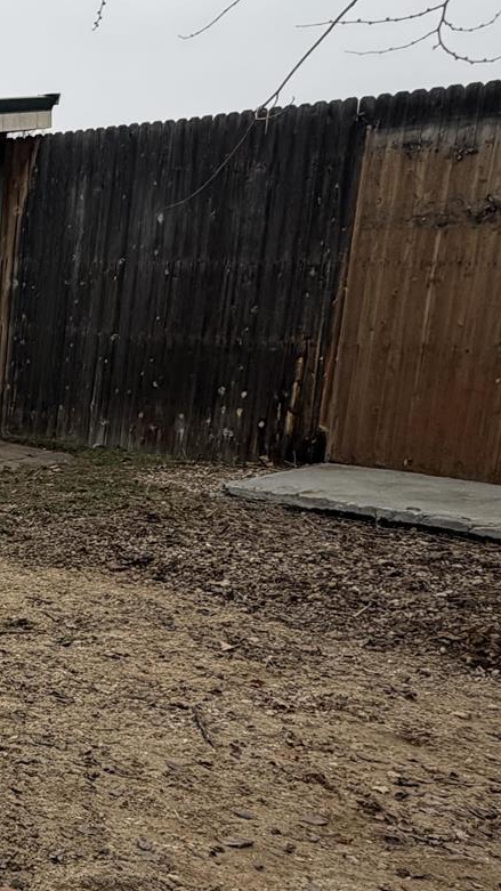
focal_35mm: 45
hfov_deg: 19.8
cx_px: -391
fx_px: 1063
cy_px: 491
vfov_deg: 45.4
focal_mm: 2.22
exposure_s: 1/490
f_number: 2.2
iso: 64
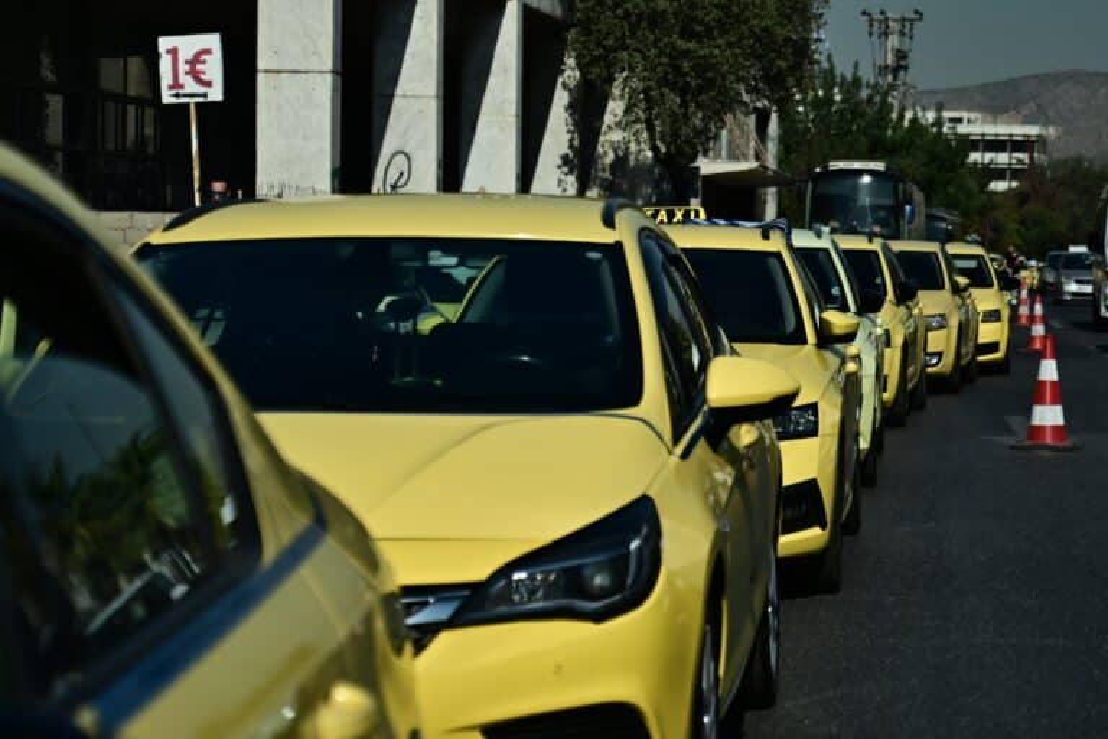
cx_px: 554
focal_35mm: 105
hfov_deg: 19.5
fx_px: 3231
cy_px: 370
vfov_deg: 13.0
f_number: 4
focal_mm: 70
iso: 500
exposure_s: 1/16000
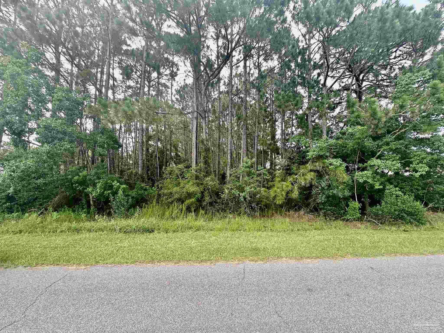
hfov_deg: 102.1
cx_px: 222
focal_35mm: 14
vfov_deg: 85.7
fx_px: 180
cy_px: 166
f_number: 2.2
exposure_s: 1/245
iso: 40
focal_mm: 2.22
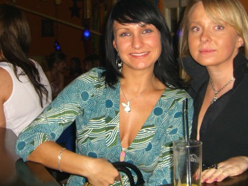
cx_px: 124
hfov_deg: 32.7
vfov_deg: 24.7
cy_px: 62
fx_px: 423
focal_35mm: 59
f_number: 2.8
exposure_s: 1/60
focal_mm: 7.9
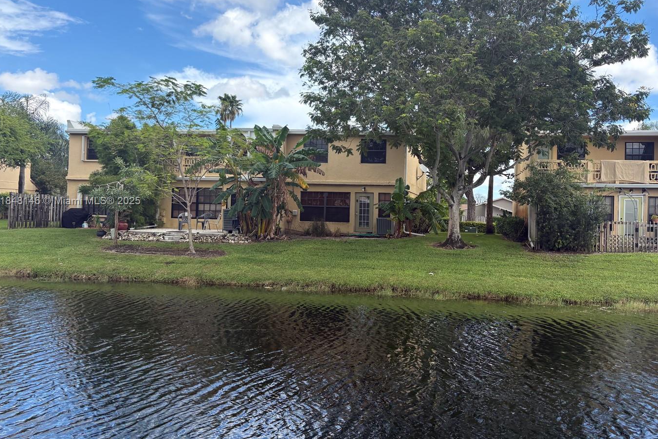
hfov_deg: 58.5
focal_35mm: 32
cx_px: 374
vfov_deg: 41.1
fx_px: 585
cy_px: 202
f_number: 1.6
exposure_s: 1/1626
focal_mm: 5.96
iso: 50
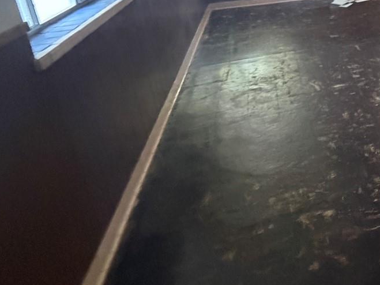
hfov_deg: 42.6
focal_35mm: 34
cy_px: 2
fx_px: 373
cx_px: 416
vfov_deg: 37.5
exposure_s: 1/60
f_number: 2.2
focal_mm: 2.22
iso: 640
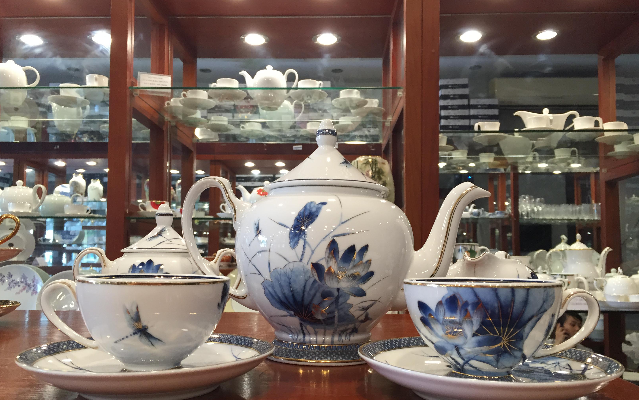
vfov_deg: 40.5
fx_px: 540
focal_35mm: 31
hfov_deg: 61.2
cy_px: 222
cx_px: 317
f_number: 2.2
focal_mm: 4.15
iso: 50
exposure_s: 1/30
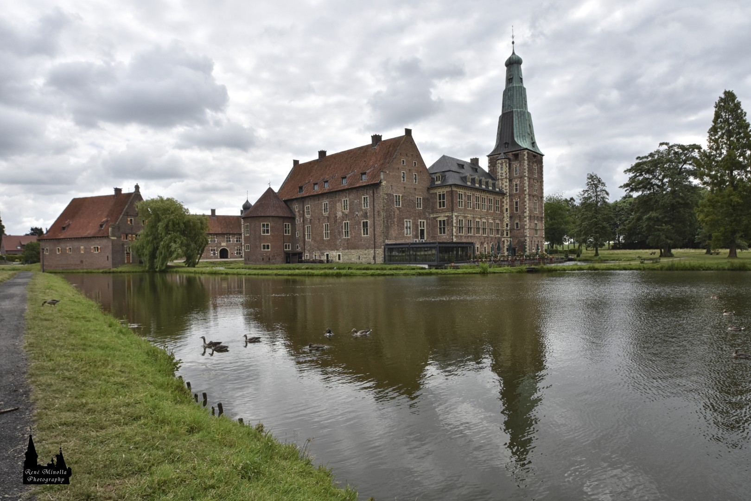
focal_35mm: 20
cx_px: 376
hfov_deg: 85.4
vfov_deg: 63.2
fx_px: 407
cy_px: 250
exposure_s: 1/320
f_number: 9
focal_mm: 13
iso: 200
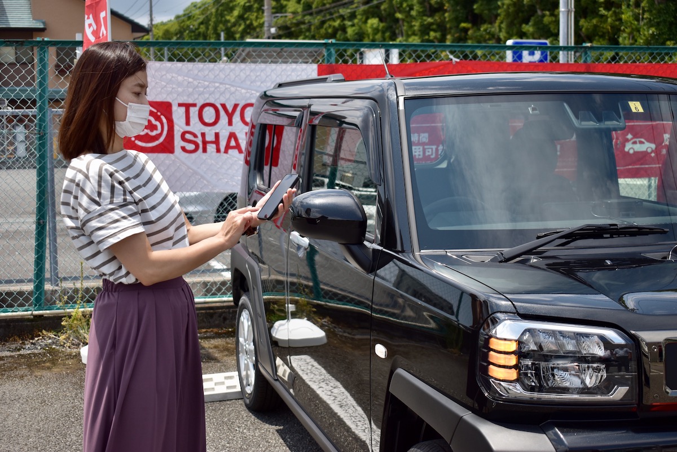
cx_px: 338
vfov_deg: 26.5
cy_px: 226
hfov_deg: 38.9
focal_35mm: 51
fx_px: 959
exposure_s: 1/1600
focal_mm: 34
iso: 200
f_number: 4.5
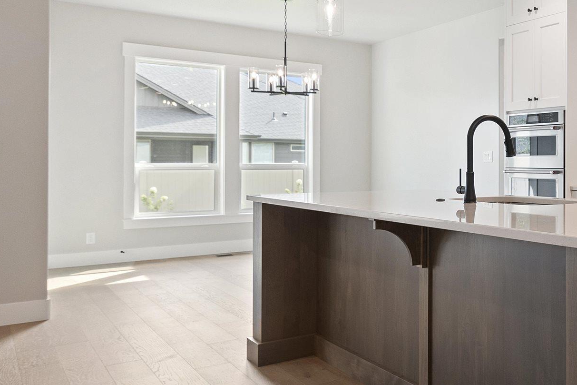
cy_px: 144
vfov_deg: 34.9
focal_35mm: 38
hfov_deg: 42.9
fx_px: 609
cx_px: 589
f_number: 6.3
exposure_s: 1/2.5
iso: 320
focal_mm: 15
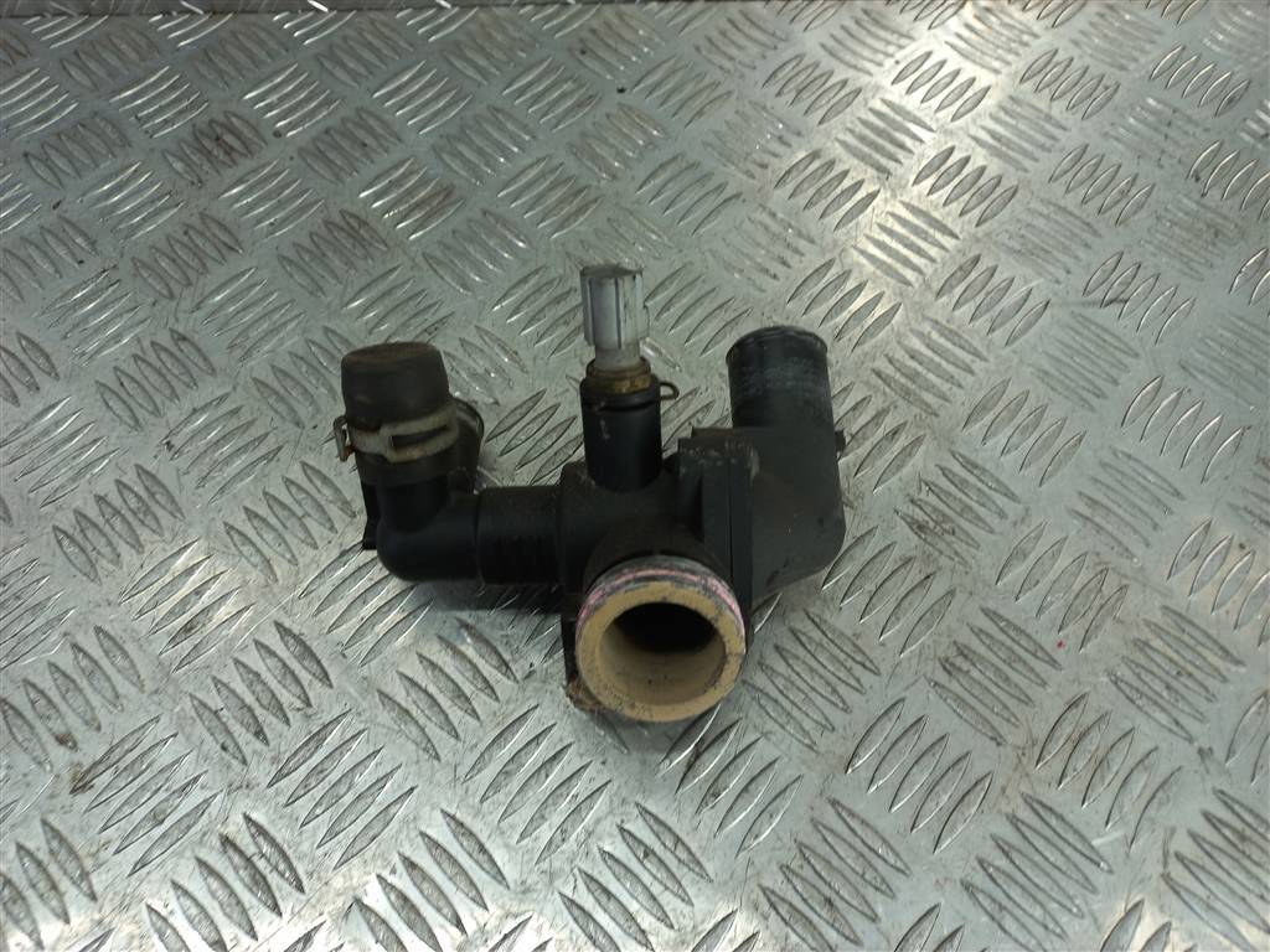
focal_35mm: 25
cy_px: 476
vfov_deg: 54.9
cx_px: 635
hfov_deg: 69.4
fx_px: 917
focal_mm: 4.6
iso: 40
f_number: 1.8
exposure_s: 1/50
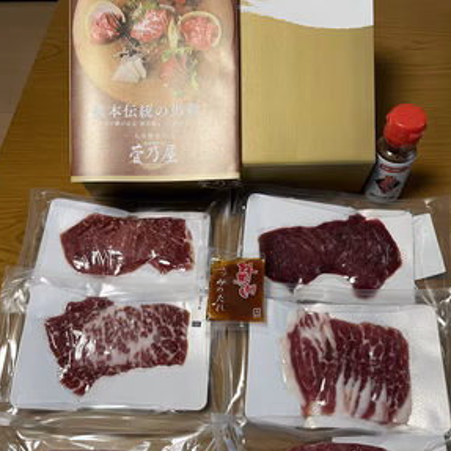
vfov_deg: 50.9
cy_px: 264
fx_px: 472
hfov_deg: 51.1
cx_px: 220
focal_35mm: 32
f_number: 1.6
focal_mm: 4.2
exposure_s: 1/89
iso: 125
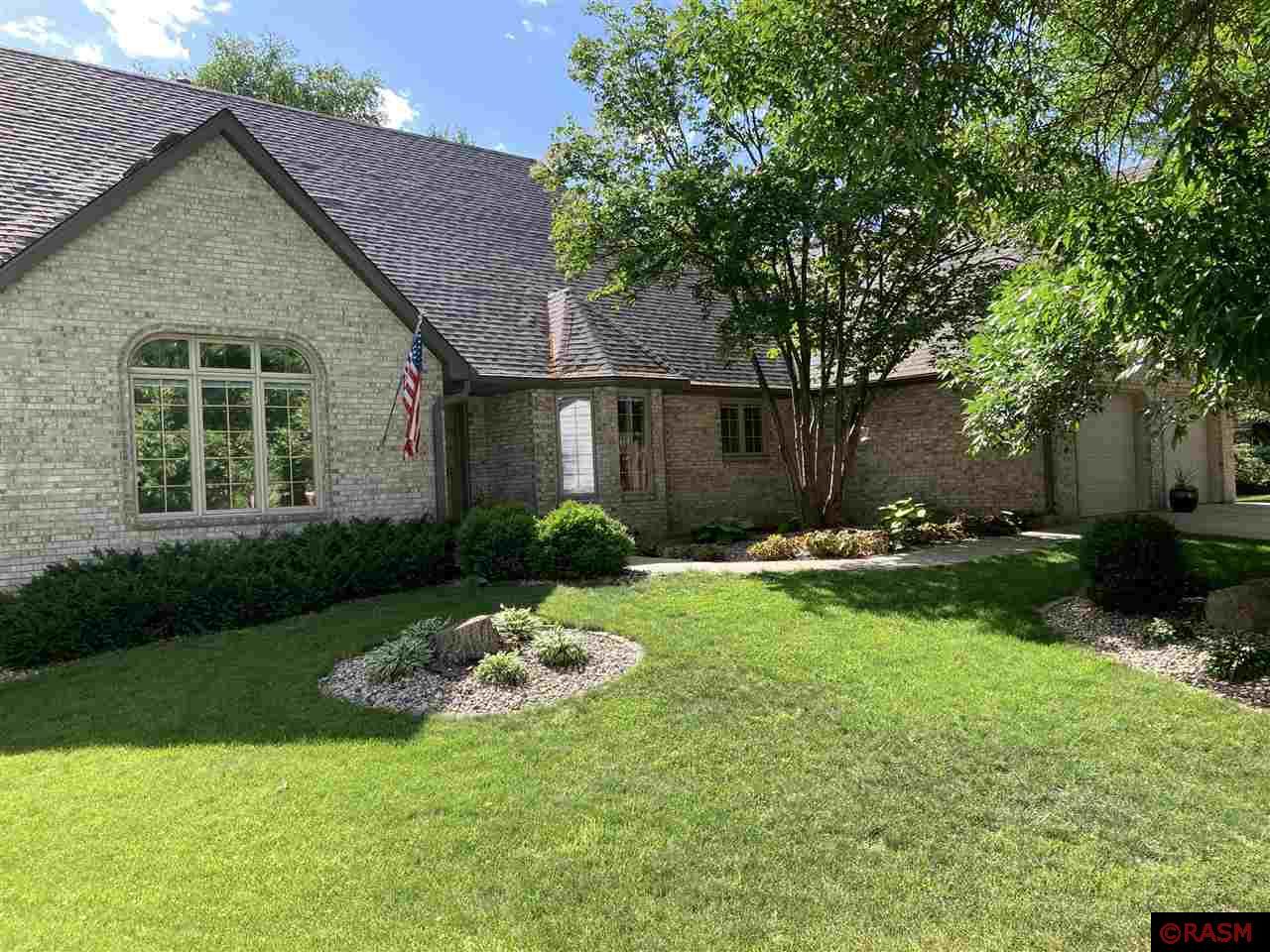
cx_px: 635
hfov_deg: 63.4
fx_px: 1027
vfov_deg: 49.7
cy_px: 476
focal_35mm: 28
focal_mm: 3.99
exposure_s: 1/467
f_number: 1.8
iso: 20
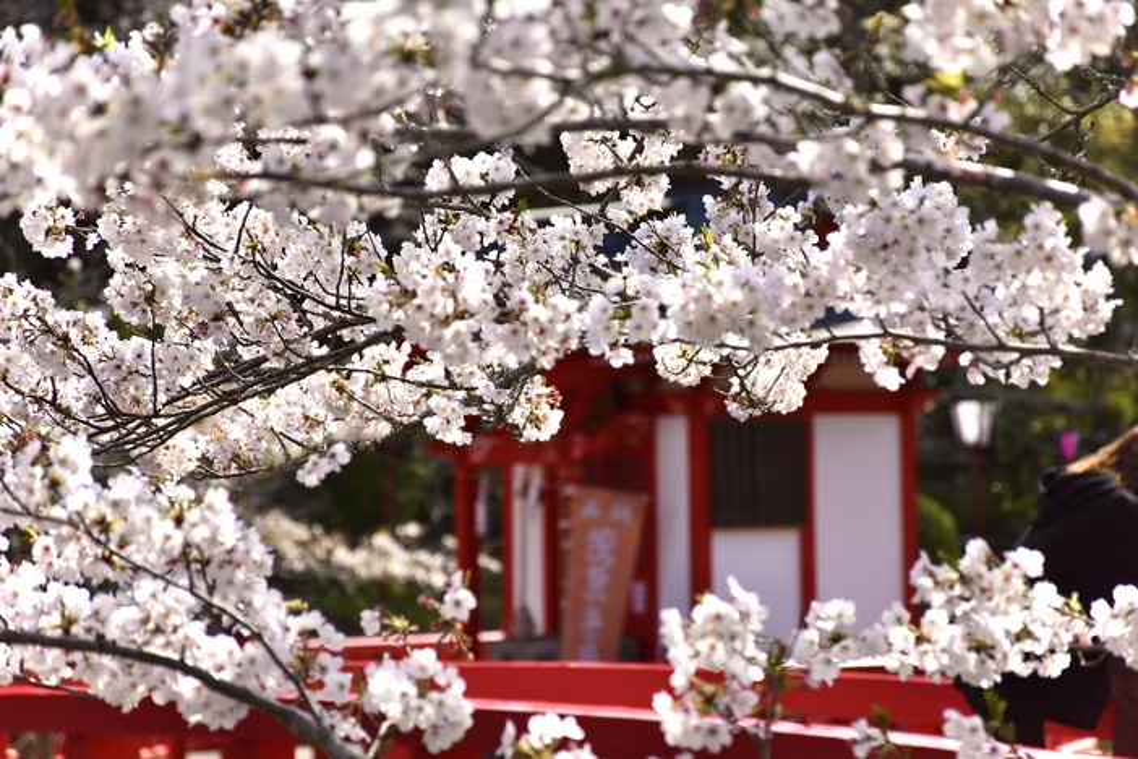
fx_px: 5500
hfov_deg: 11.8
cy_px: 380
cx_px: 569
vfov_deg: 7.9
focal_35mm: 174
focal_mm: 116
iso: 100
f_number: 5.6
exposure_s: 1/640
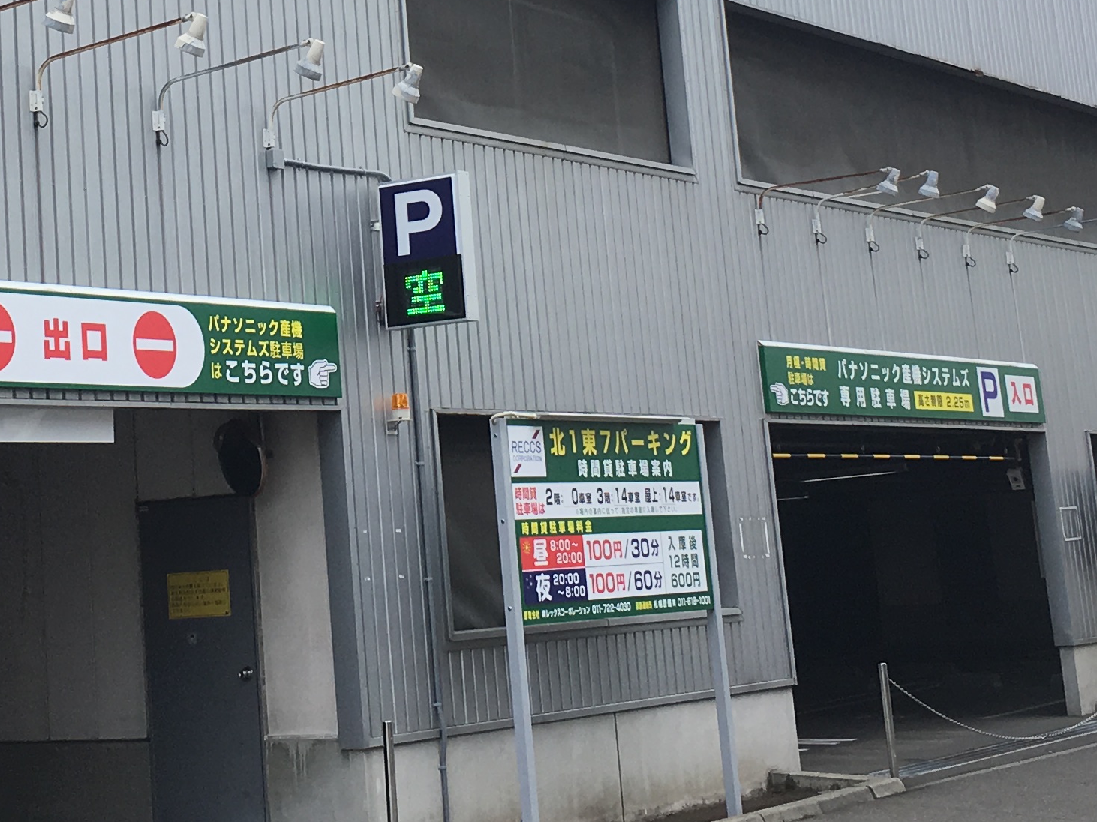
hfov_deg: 24.1
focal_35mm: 80
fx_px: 2535
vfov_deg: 18.0
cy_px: 32
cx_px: 251
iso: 25
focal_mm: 4.15
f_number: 2.2
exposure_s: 1/561
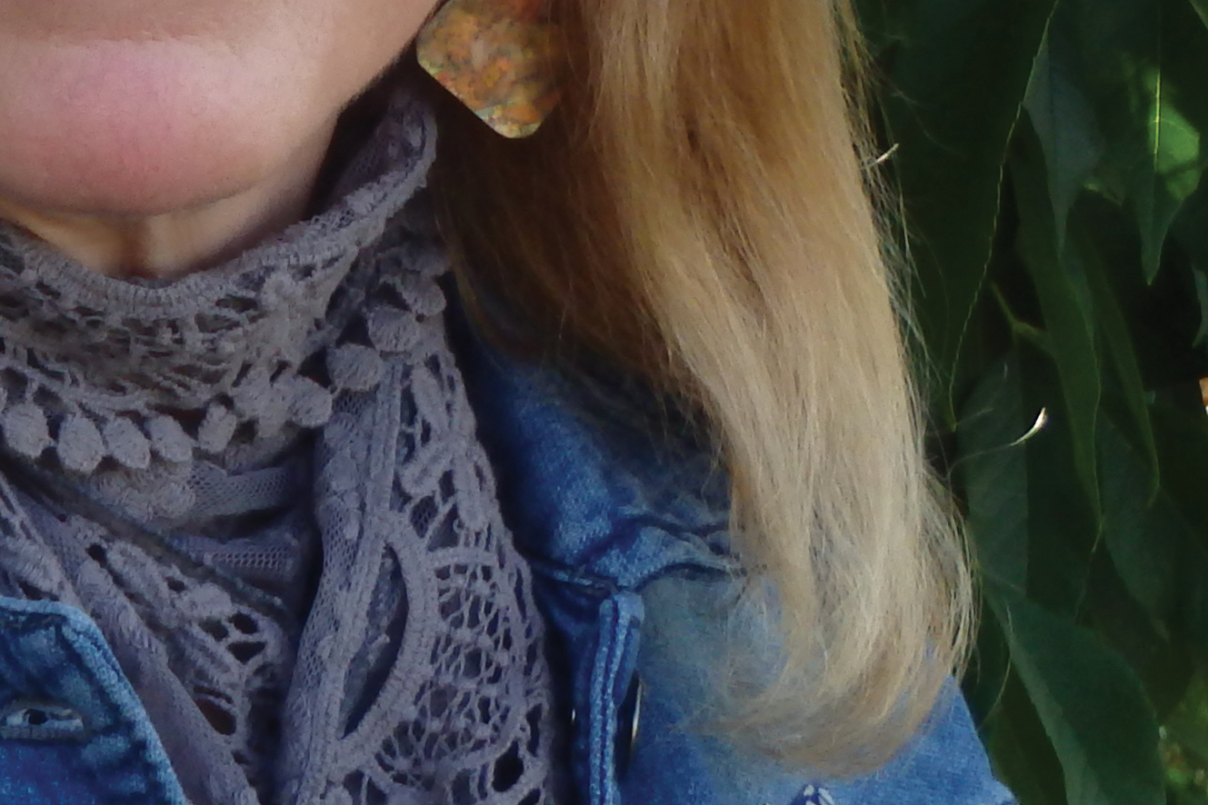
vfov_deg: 6.8
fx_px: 6778
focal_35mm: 202
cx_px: -428
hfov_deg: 10.0
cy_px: -25
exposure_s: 1/100
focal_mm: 10
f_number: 5.1
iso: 160
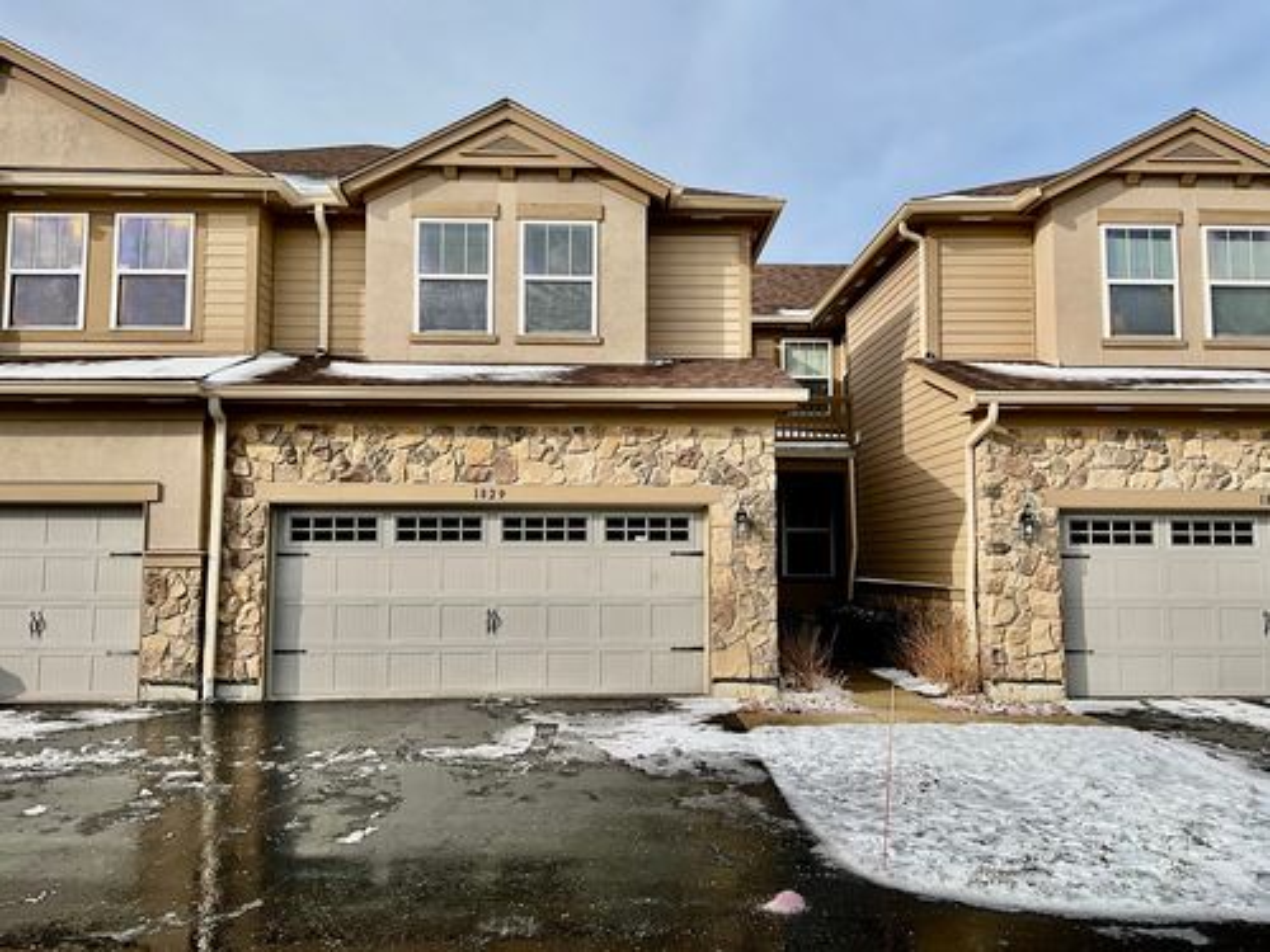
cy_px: 476
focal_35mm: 29
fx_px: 1064
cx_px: 635
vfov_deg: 48.2
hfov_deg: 61.7
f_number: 1.8
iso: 25
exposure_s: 1/1912
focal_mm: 3
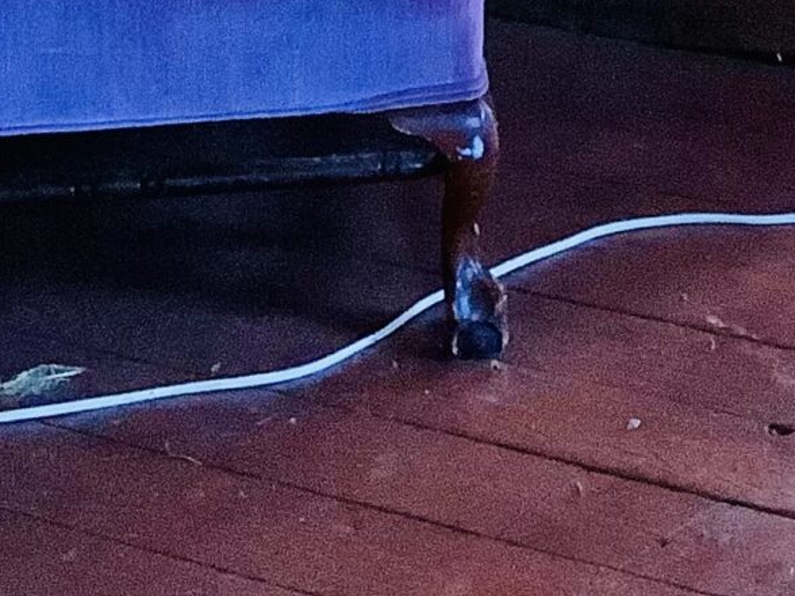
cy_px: -550
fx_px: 3100
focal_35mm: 135
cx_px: 811
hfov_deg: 14.4
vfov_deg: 10.2
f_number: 2.4
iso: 400
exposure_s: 1/40
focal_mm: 3.3
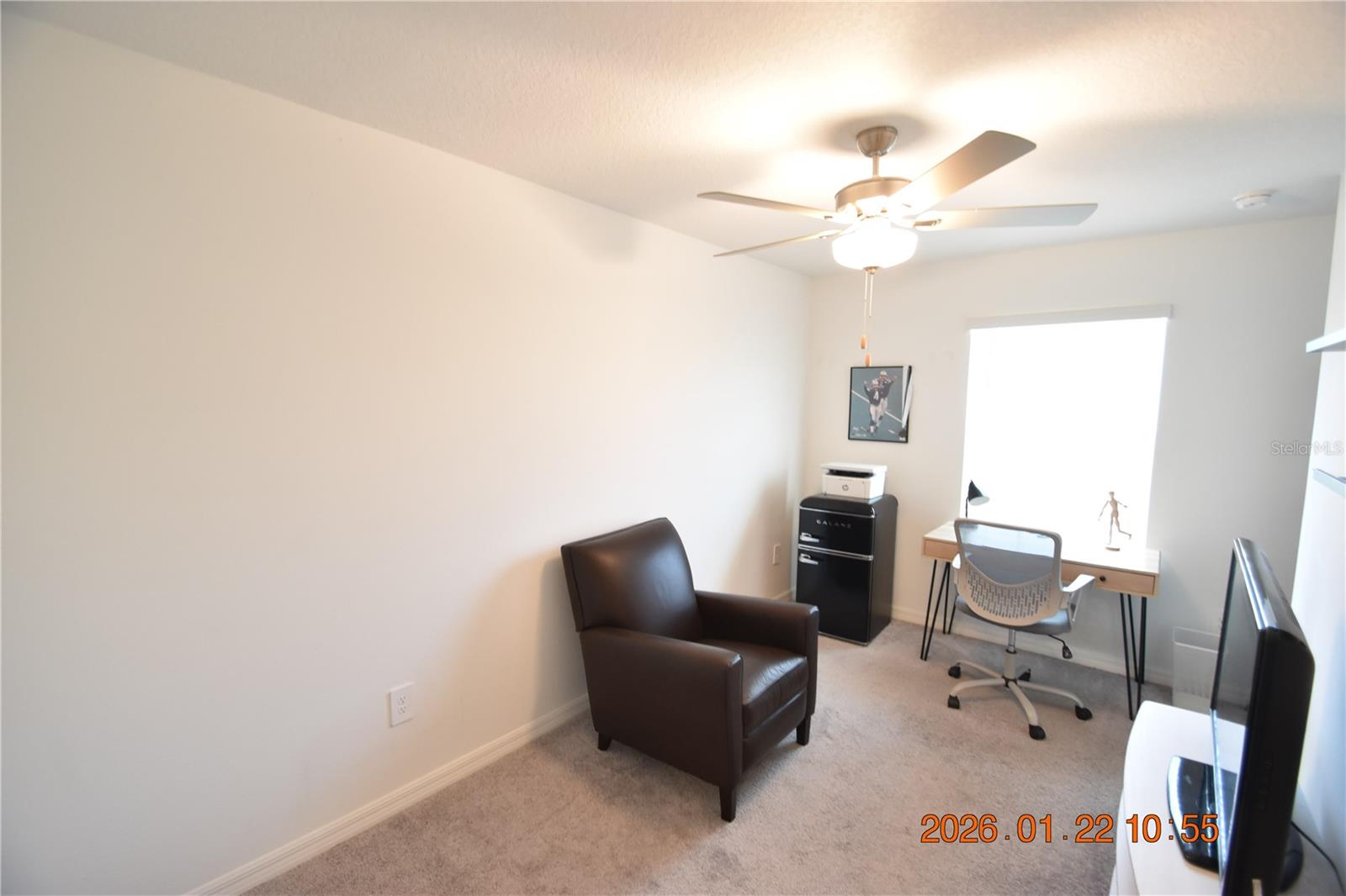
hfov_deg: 100.4
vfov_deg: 77.3
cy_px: 448
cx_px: 673
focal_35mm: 15
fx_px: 561
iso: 800
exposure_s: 1/30
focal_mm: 10
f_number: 3.5
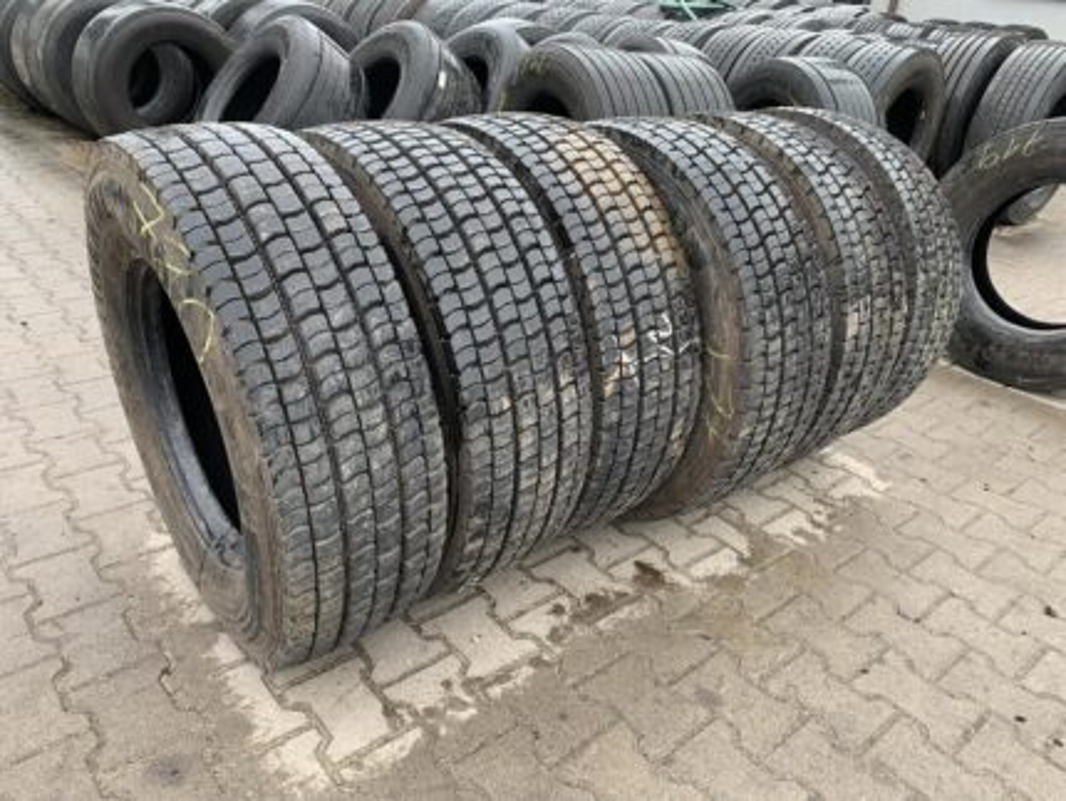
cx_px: 533
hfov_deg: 67.3
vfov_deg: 53.1
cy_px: 400
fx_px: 801
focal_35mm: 26
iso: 25
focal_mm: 4.25
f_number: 1.8
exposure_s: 1/121
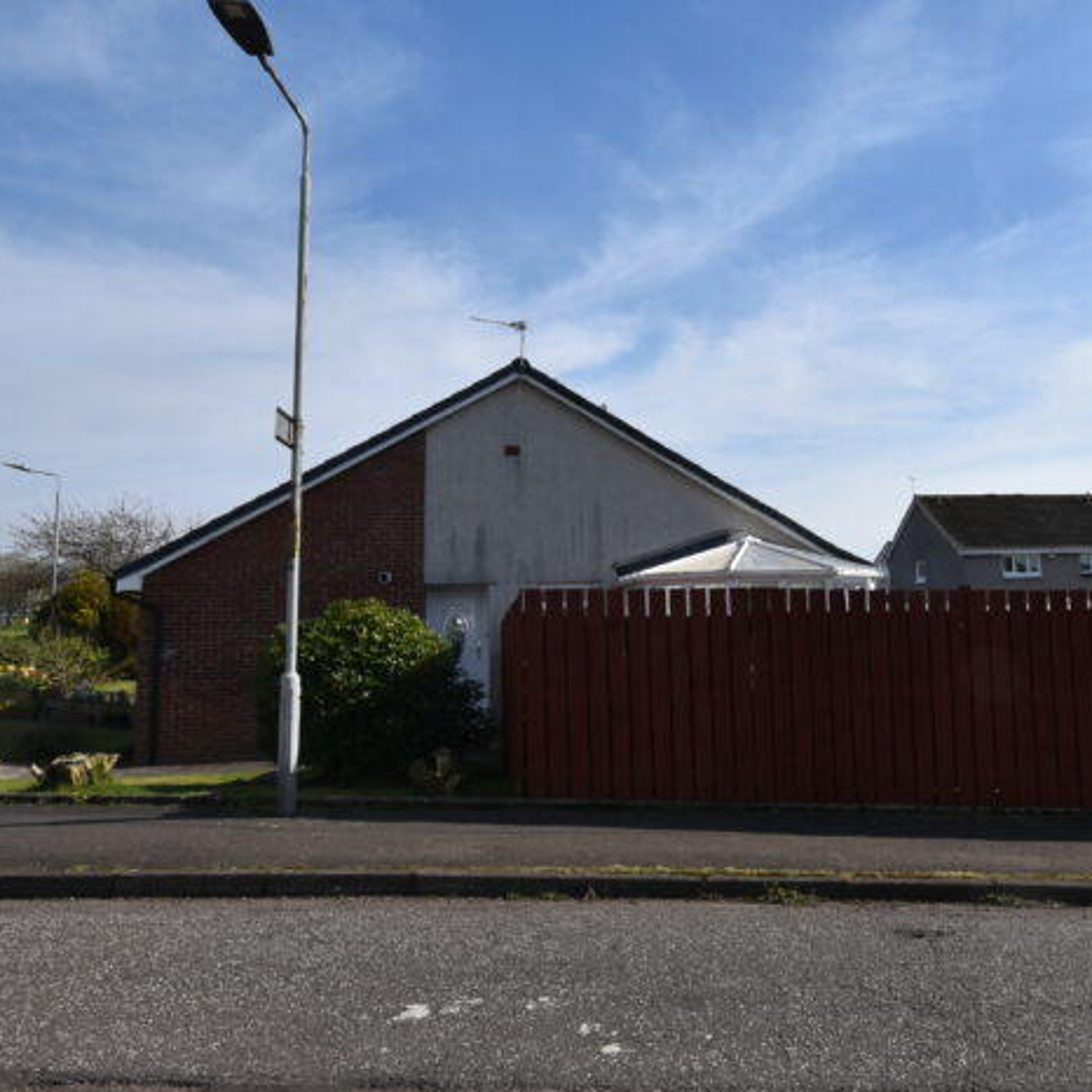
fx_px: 999
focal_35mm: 28
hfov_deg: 56.4
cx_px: 705
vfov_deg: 57.1
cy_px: 482
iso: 100
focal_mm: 10
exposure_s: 1/200
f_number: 10
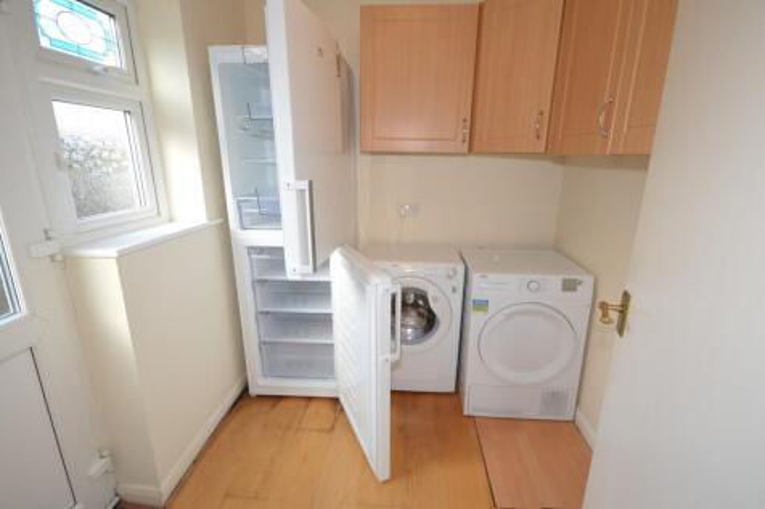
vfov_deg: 77.3
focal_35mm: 15
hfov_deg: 100.4
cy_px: 254
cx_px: 382
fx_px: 319
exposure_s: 1/80
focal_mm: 10
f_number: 4.5
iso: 400
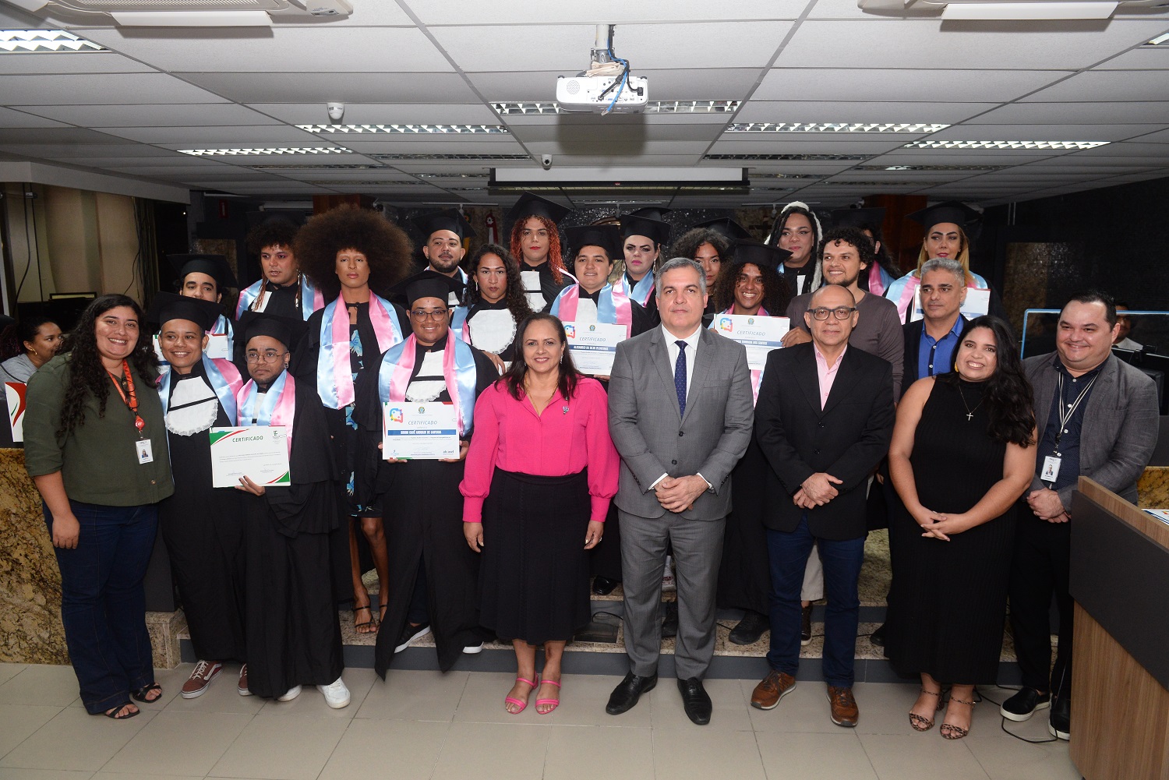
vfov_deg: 53.2
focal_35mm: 24
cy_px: 390
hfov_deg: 73.7
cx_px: 584
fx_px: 780
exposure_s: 1/180
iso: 2200
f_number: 5.6
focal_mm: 24
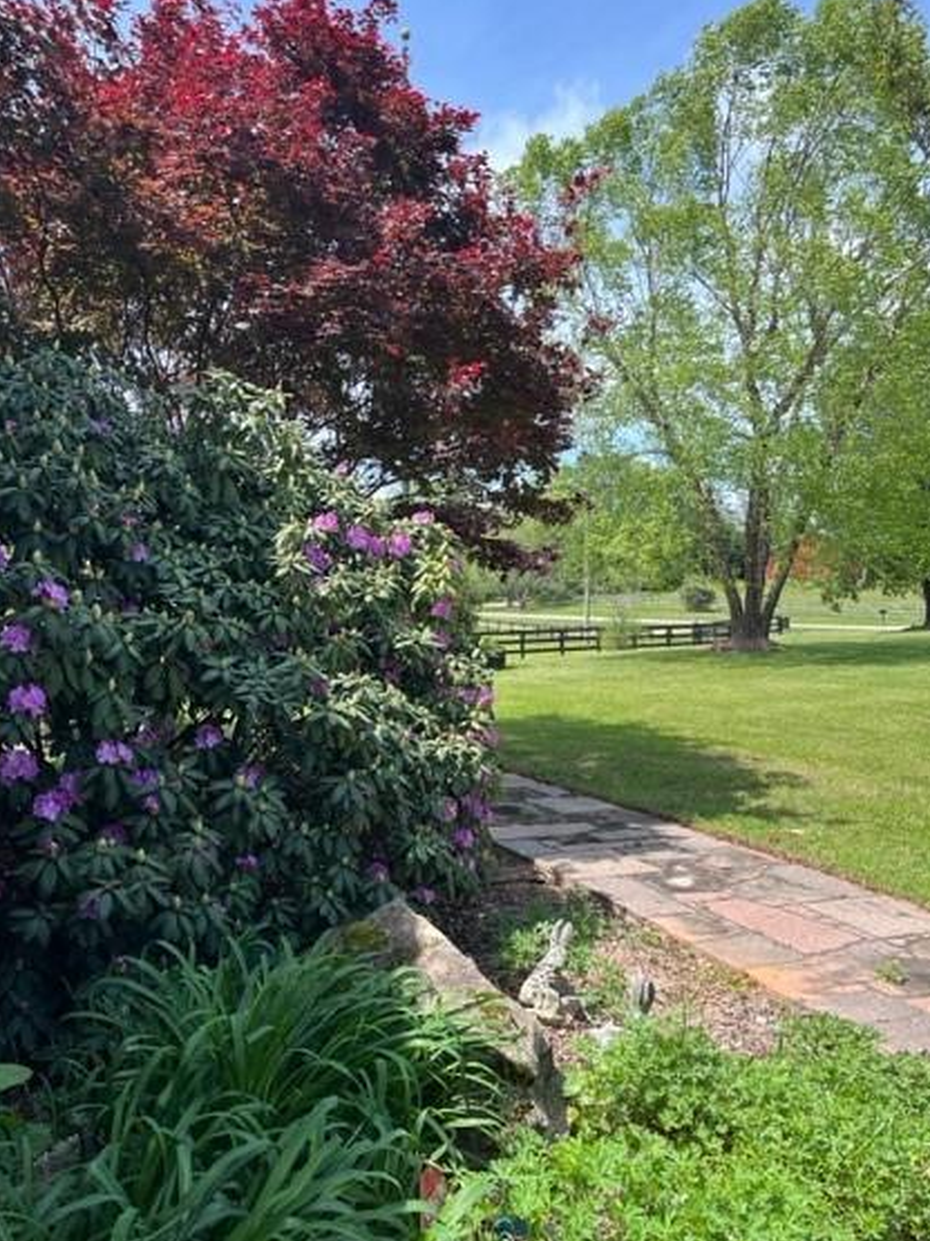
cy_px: 669
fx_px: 1075
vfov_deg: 59.9
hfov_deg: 46.8
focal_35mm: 30
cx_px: 481
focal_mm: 5.1
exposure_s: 1/1422
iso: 50
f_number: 1.6
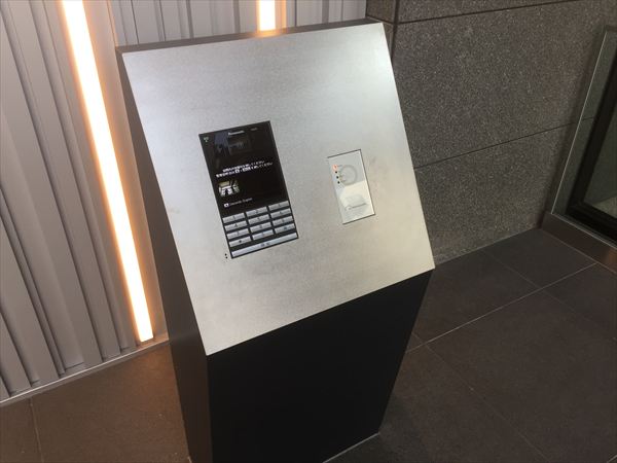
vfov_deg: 48.2
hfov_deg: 61.7
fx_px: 517
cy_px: 232
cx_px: 308
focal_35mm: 29
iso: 40
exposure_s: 1/60
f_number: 2.2
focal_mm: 4.15
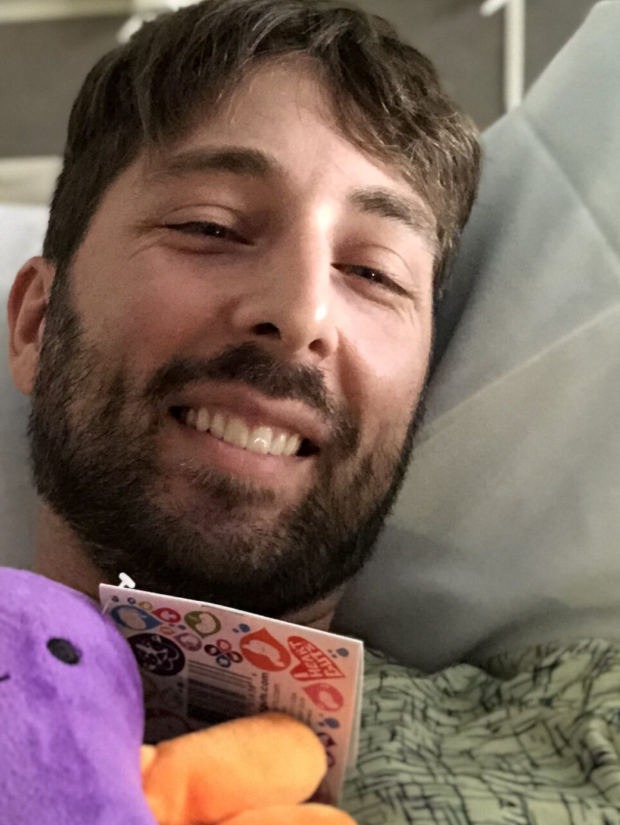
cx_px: 88
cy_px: 529
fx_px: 1526
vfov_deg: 30.1
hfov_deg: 22.5
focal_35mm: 64
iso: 800
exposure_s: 1/15
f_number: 2.2
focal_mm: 2.87
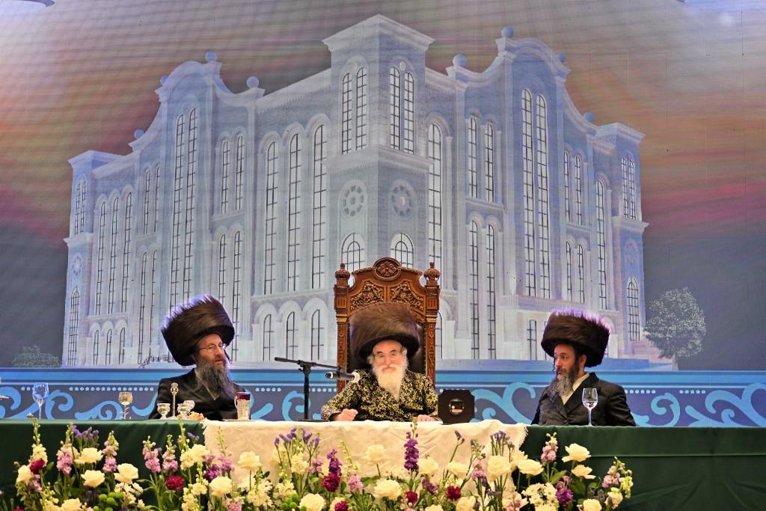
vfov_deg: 19.5
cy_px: 256
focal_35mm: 70
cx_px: 383
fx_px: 1490
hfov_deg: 28.8
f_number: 2.8
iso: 500
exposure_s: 1/125
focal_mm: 70
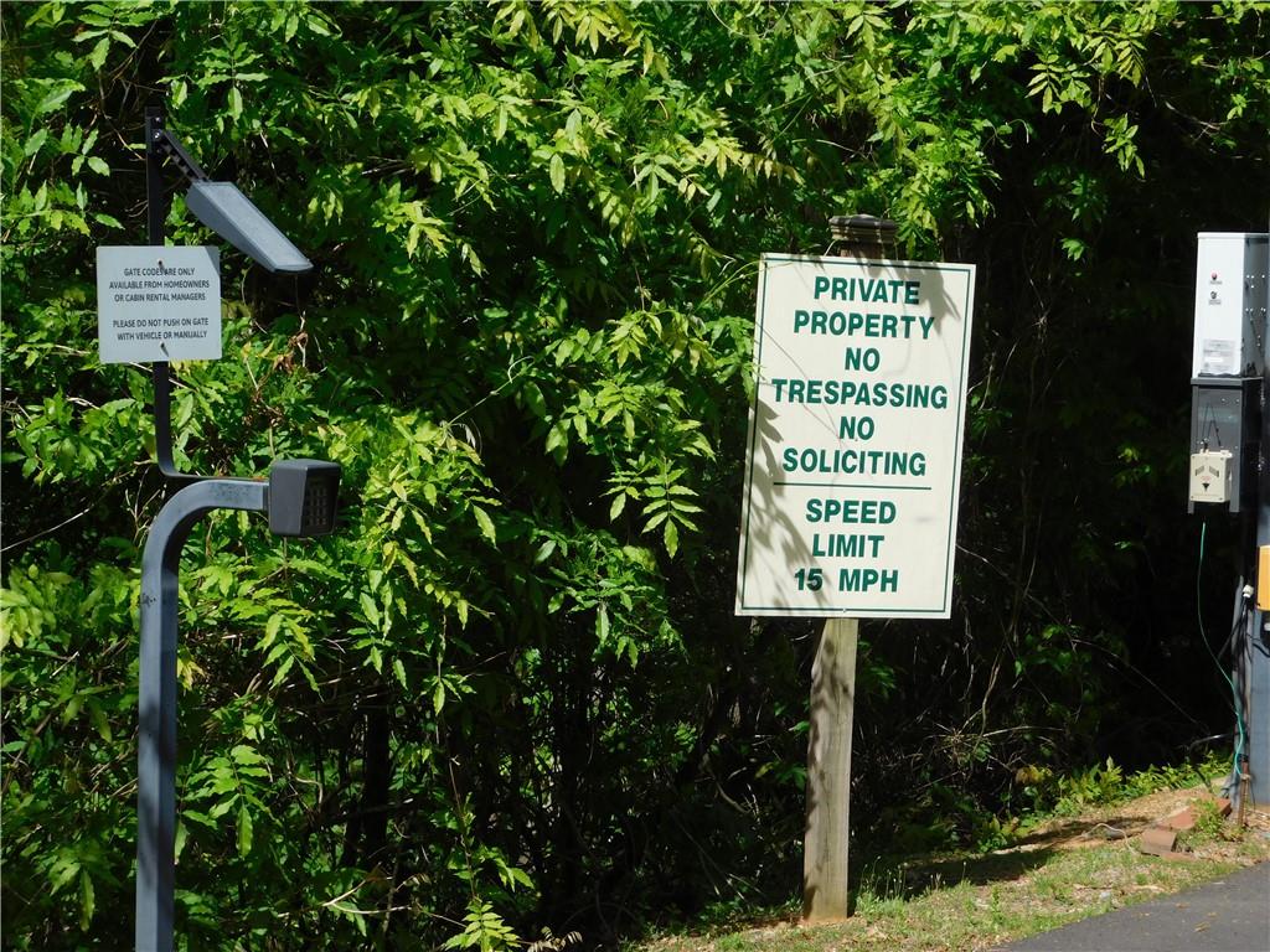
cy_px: 476
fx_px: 3339
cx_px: 635
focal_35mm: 91
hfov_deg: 21.5
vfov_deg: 16.2
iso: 125
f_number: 4.5
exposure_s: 1/640
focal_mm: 16.1
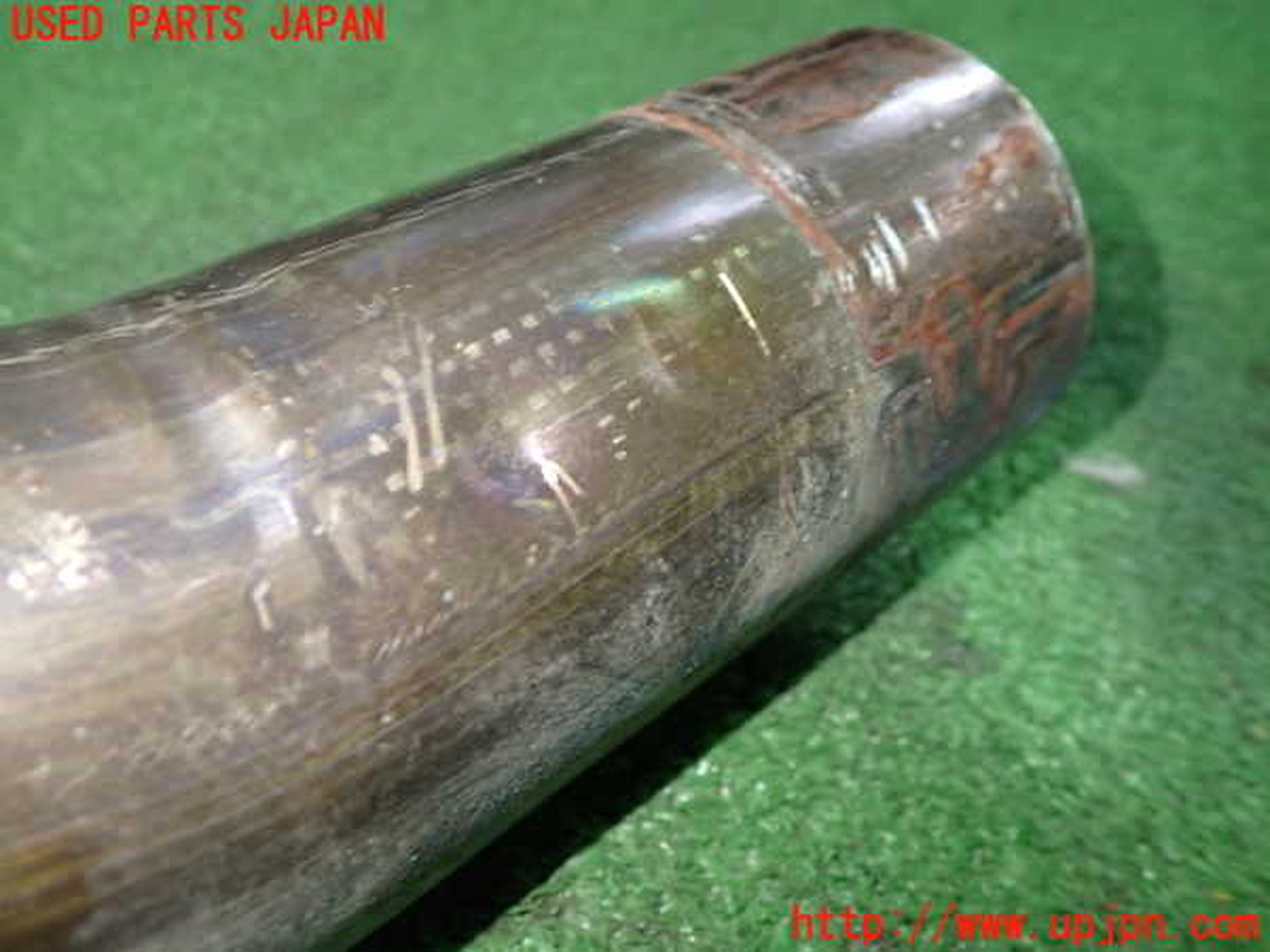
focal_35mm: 30
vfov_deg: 46.8
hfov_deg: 60.0
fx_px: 1101
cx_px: 635
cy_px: 476
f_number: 2.3
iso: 400
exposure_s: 1/30
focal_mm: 5.4
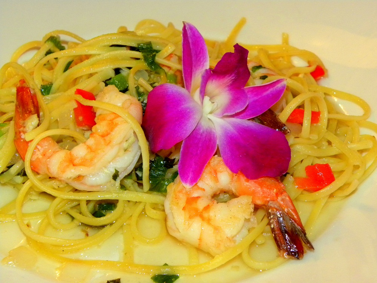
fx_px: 719
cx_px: 188
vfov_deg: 22.3
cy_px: 142
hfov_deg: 29.4
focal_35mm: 66
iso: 400
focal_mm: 11.8
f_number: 3.5
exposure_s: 1/30
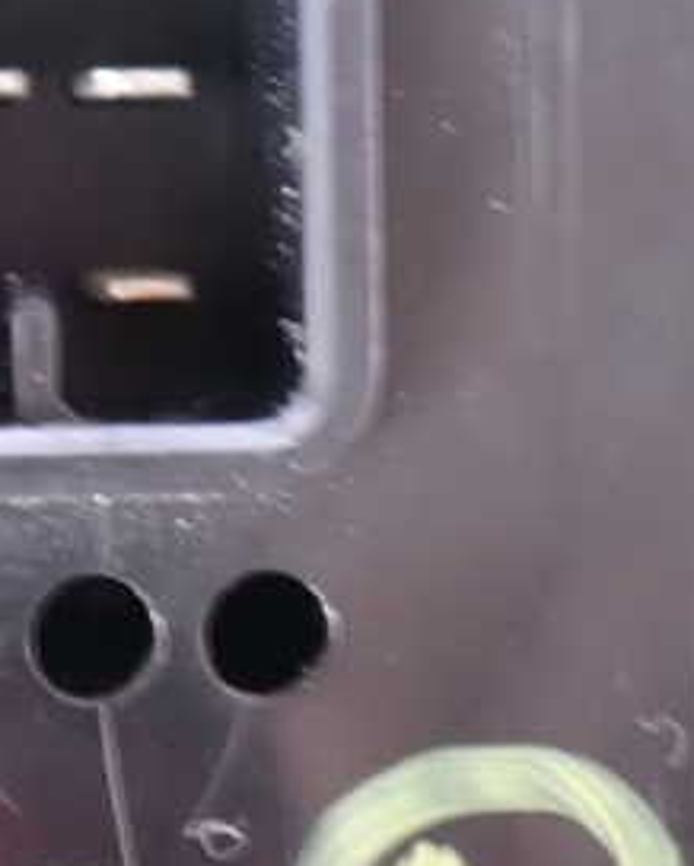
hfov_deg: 7.2
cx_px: -16
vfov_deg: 9.0
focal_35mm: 215
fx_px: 5514
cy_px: 267
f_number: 4.9
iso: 1600
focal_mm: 18
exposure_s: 1/10
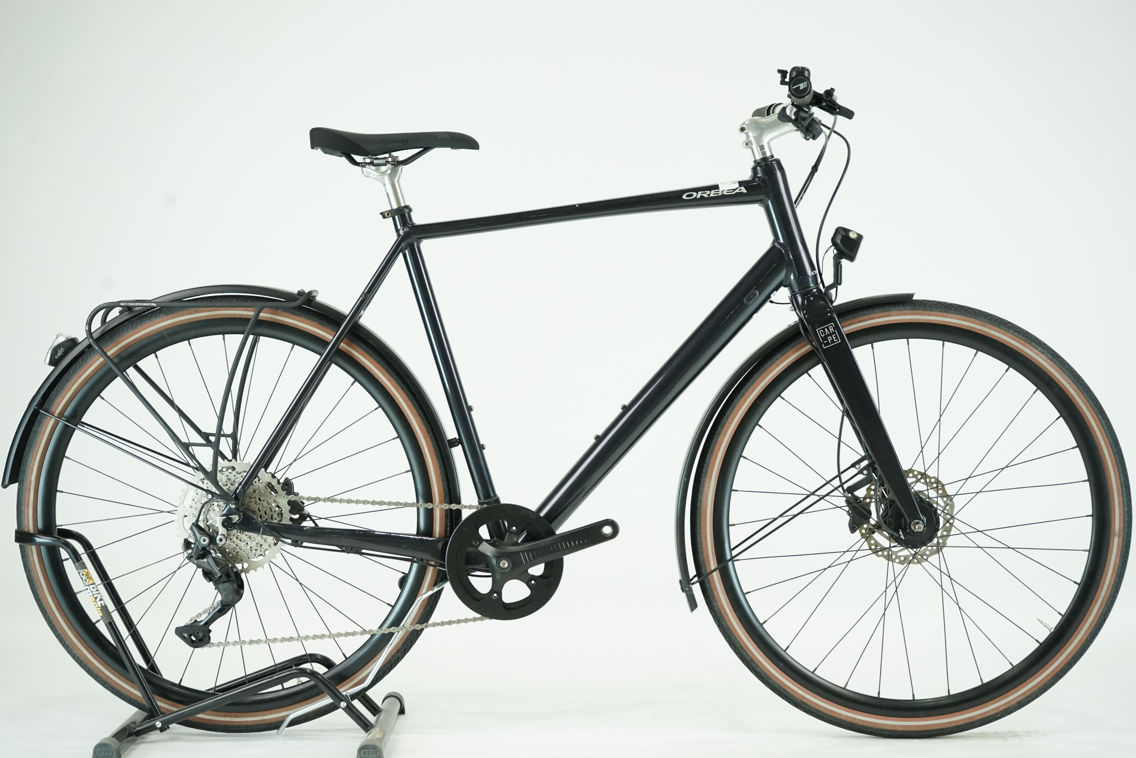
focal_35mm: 59
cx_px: 568
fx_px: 1862
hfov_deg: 33.9
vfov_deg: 23.0
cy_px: 379
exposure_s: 1/200
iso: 2500
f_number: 6.3
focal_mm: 59
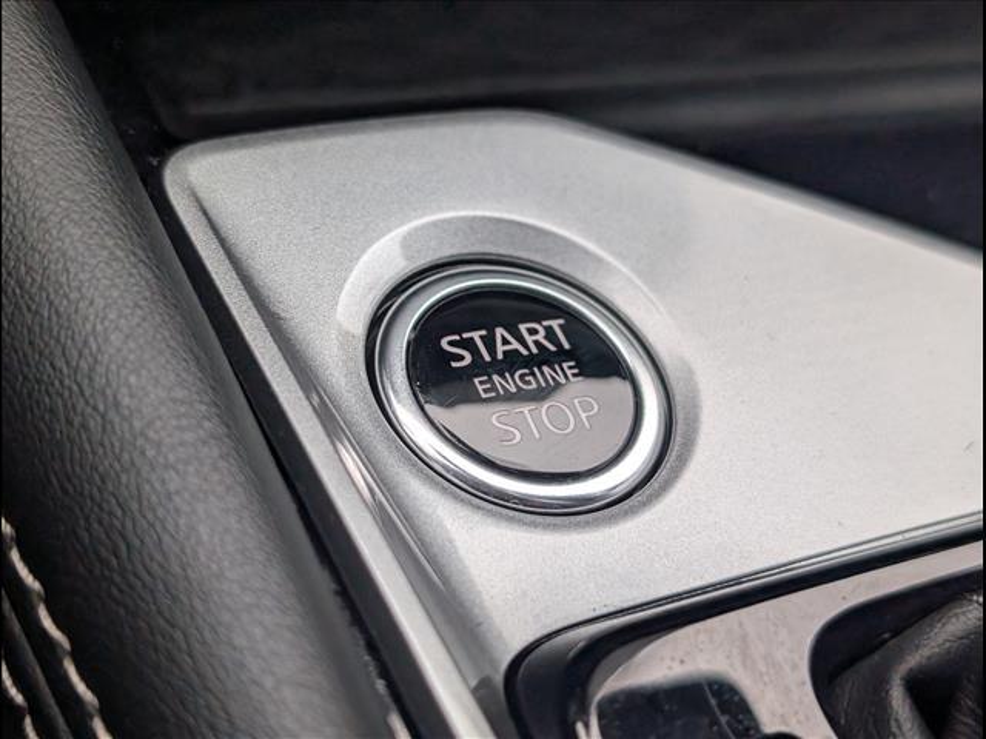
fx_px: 1396
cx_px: 493
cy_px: 370
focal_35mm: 49
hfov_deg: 38.9
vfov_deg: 29.7
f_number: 1.68
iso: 285
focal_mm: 6.9
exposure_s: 1/1000
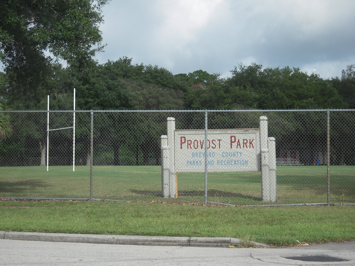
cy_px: 133
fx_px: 831
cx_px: 178
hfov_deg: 24.1
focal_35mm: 81
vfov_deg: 18.2
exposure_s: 1/320
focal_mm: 14.5
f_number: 4.7
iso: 100
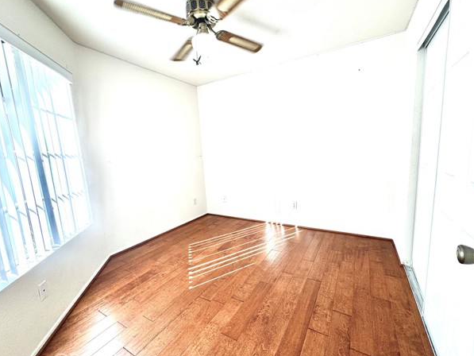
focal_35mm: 15
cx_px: 244
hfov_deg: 98.1
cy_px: 181
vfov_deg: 81.8
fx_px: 205
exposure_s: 1/120
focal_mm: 2.22
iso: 50
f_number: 2.2
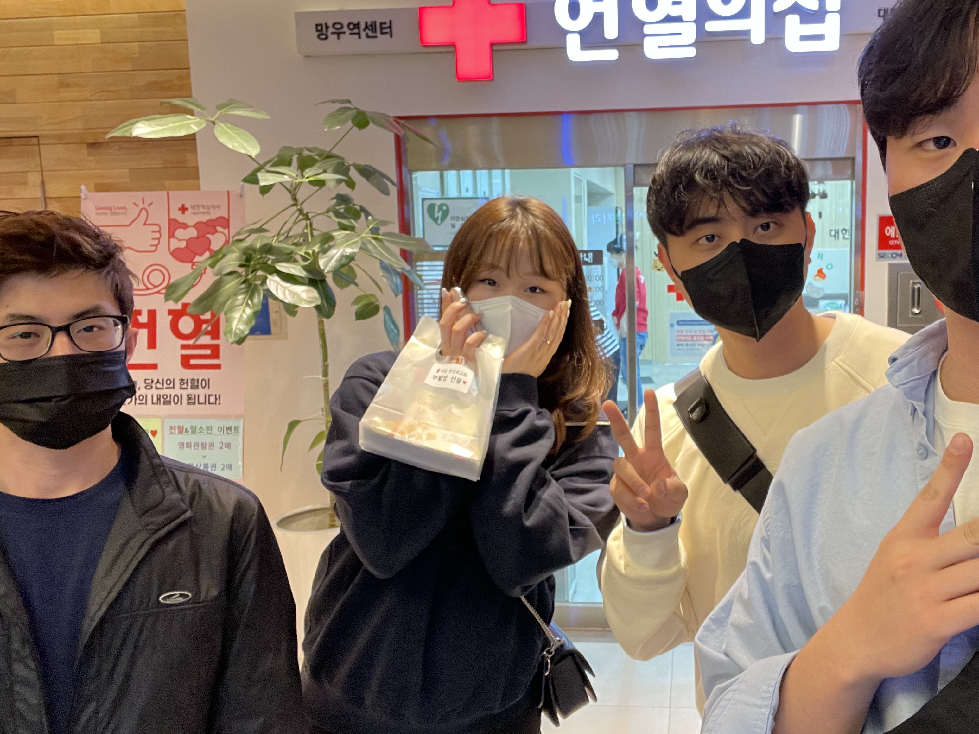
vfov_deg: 46.8
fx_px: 848
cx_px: 614
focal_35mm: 30
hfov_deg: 59.2
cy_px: 348
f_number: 2.2
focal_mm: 2.71
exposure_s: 1/30
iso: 320
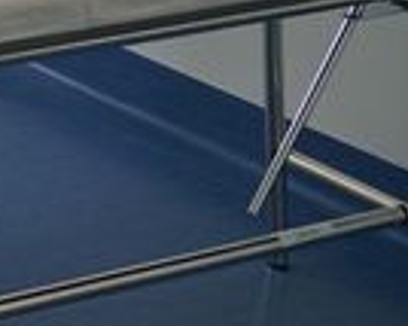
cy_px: -169
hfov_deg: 10.9
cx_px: -484
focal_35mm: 157
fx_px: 1894
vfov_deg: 9.5
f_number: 6.3
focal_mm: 35
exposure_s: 1/125
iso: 800
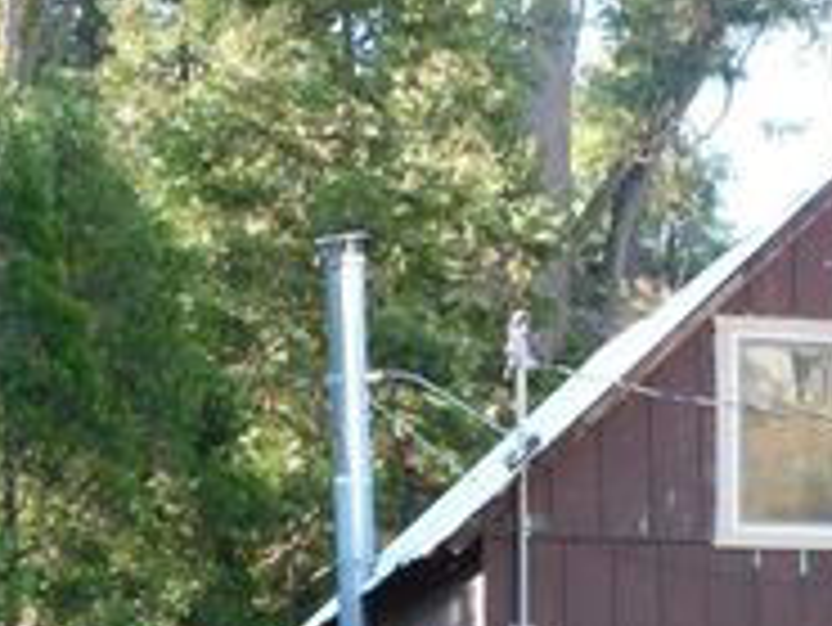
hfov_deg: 14.1
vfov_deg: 10.5
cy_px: 817
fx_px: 3319
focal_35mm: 138
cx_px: 756
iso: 125
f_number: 3.8
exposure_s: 1/50
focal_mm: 9
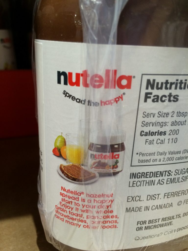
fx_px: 210
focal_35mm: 29
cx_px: 94
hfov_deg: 48.2
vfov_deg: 61.7
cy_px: 126
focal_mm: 4.15
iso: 160
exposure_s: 1/33
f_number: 2.2
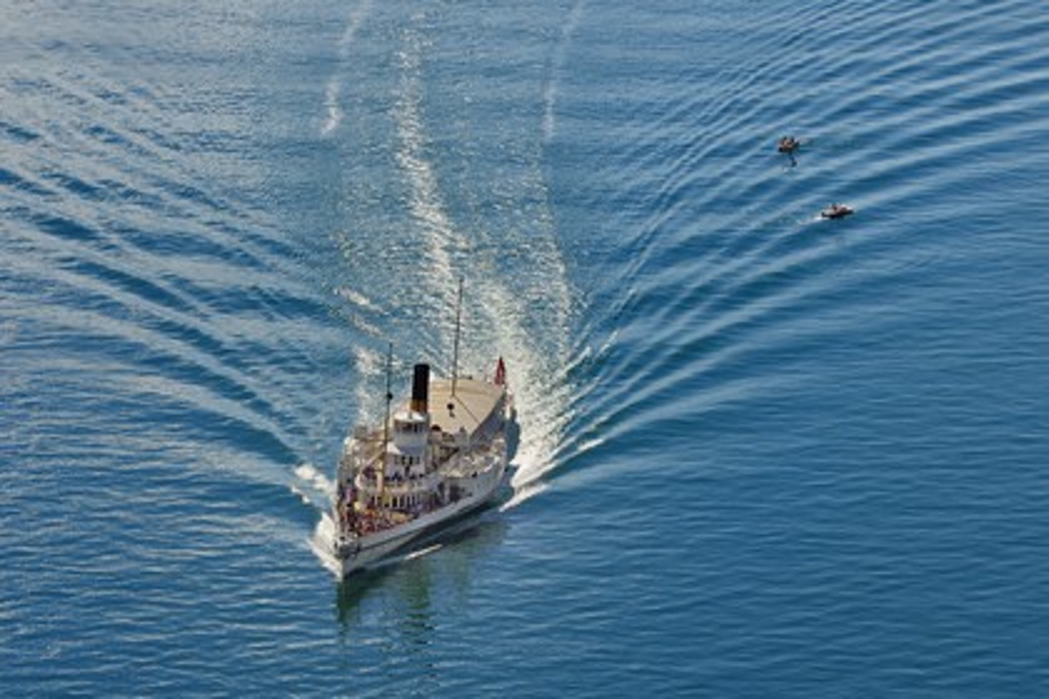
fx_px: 5827
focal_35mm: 200
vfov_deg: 6.9
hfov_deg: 10.3
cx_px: 524
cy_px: 350
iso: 200
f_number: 14
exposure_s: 1/320
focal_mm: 200
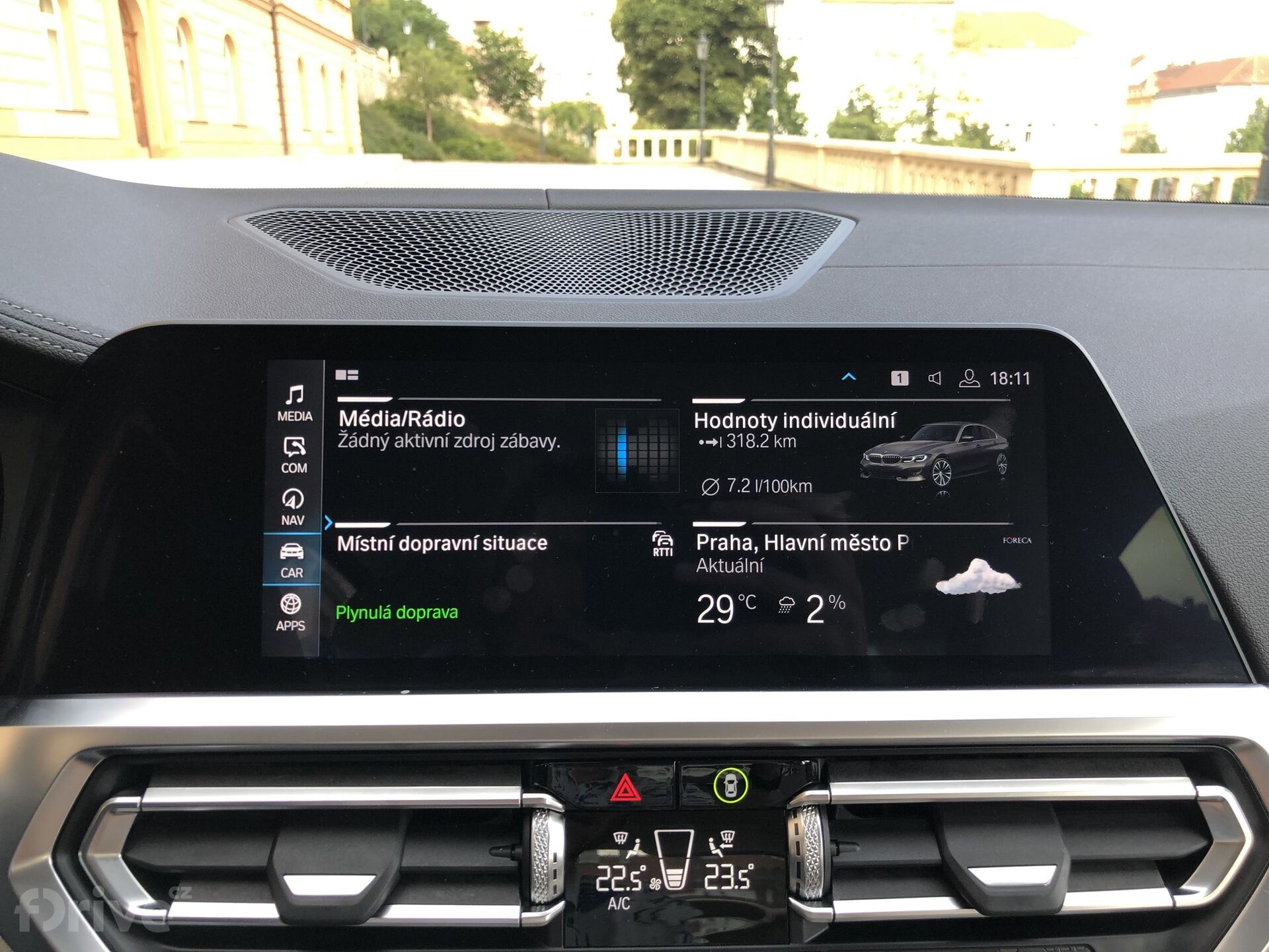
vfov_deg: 49.7
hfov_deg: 63.4
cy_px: 476
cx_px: 634
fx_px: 1026
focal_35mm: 28
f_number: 1.8
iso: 32
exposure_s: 1/89
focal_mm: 4
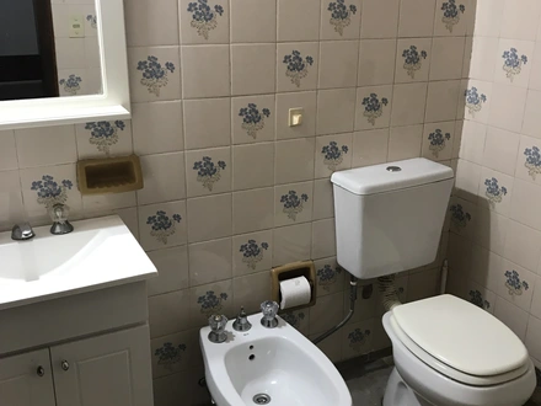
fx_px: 438
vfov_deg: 49.7
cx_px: 270
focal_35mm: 28
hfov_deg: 63.4
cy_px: 203
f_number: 1.8
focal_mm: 3.99
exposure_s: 1/17
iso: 40
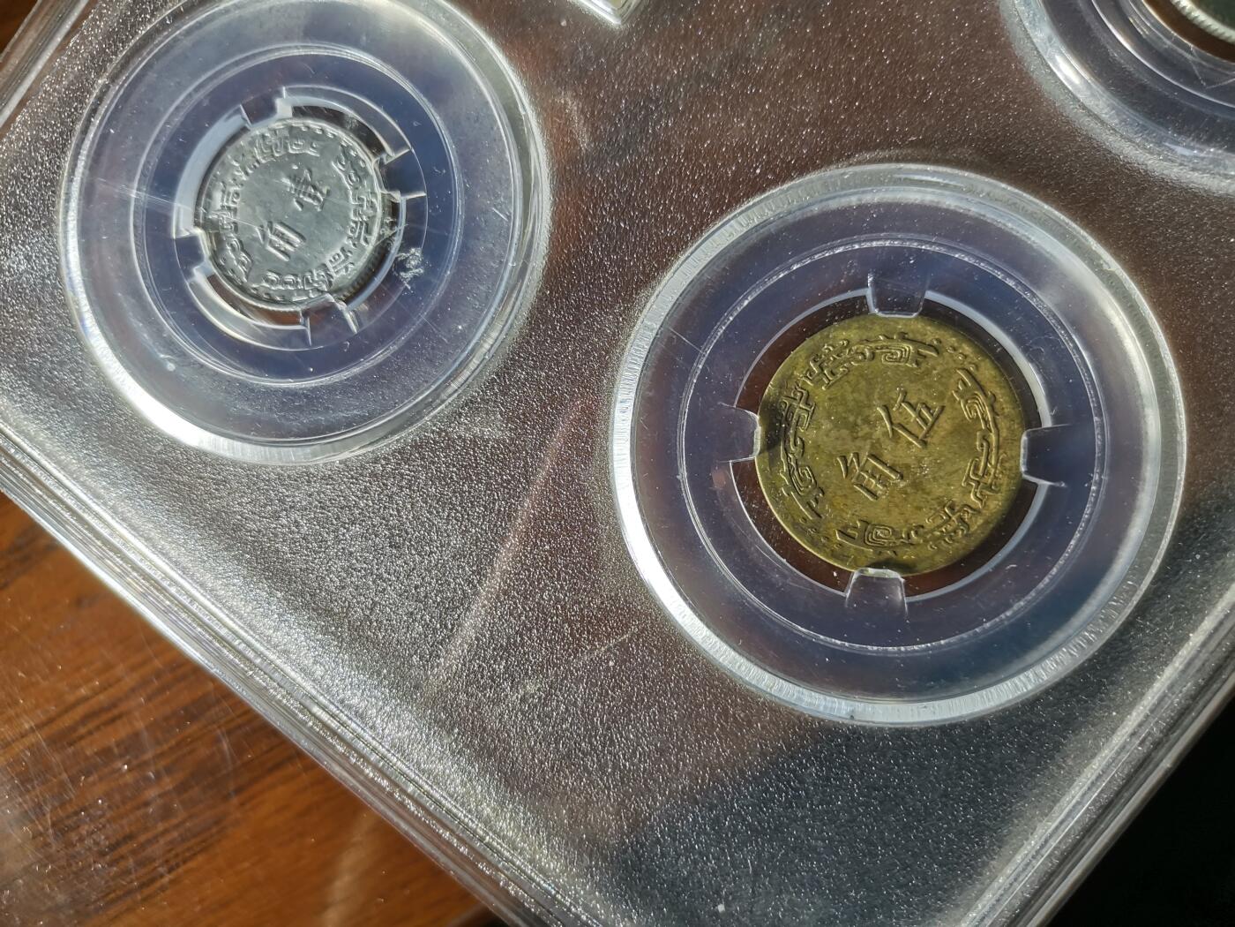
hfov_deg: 67.3
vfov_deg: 53.1
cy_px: 464
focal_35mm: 26
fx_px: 928
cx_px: 618
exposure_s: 1/417
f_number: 1.8
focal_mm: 4.75
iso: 50
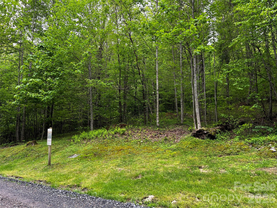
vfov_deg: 53.1
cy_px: 104
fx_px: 208
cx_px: 138
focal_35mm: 26
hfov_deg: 67.3
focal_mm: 5.7
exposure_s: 1/121
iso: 125
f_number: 1.5
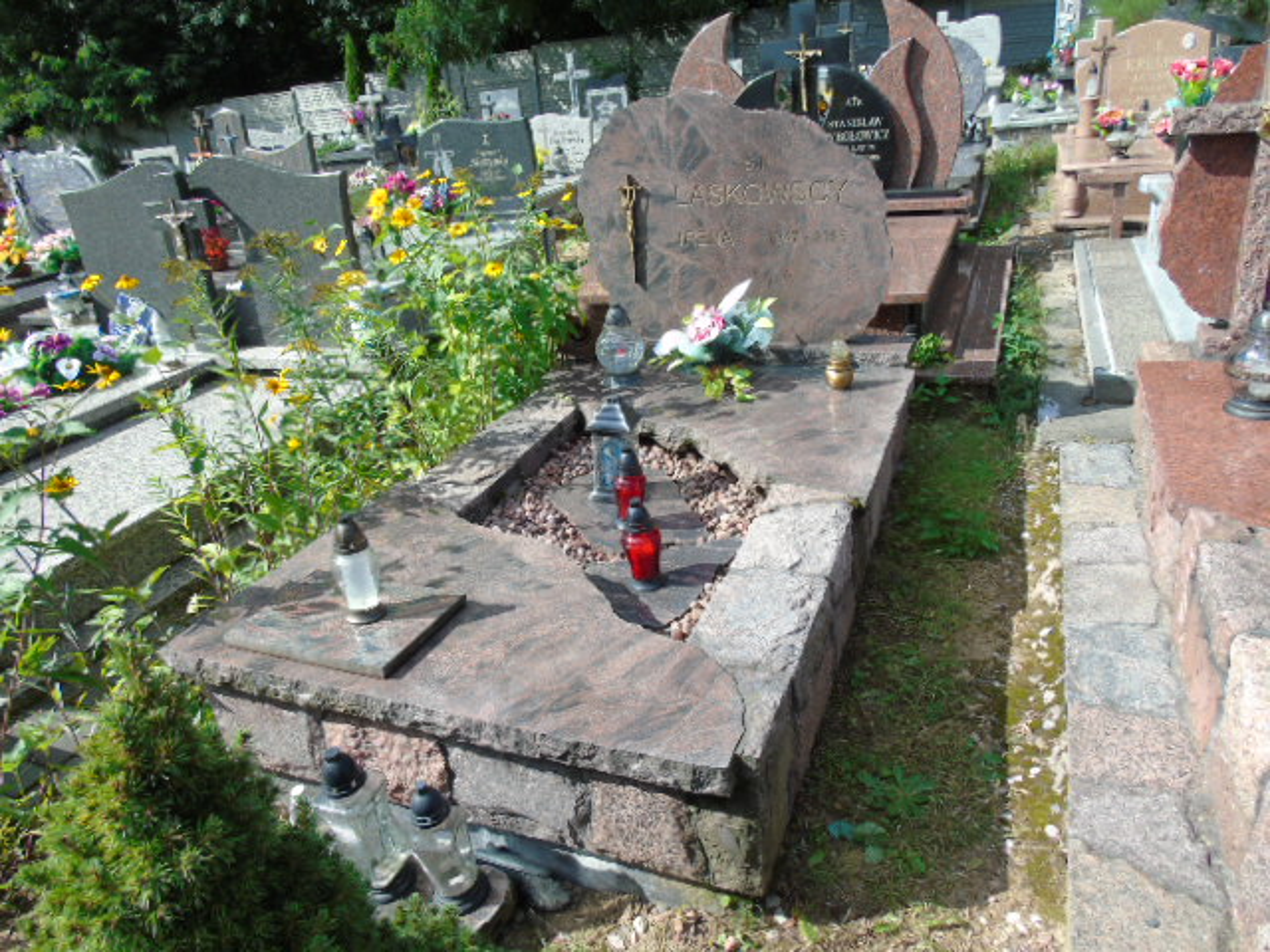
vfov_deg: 54.9
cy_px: 476
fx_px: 917
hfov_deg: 69.4
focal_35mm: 25
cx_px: 635
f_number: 3.4
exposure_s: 1/400
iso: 80
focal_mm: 4.4
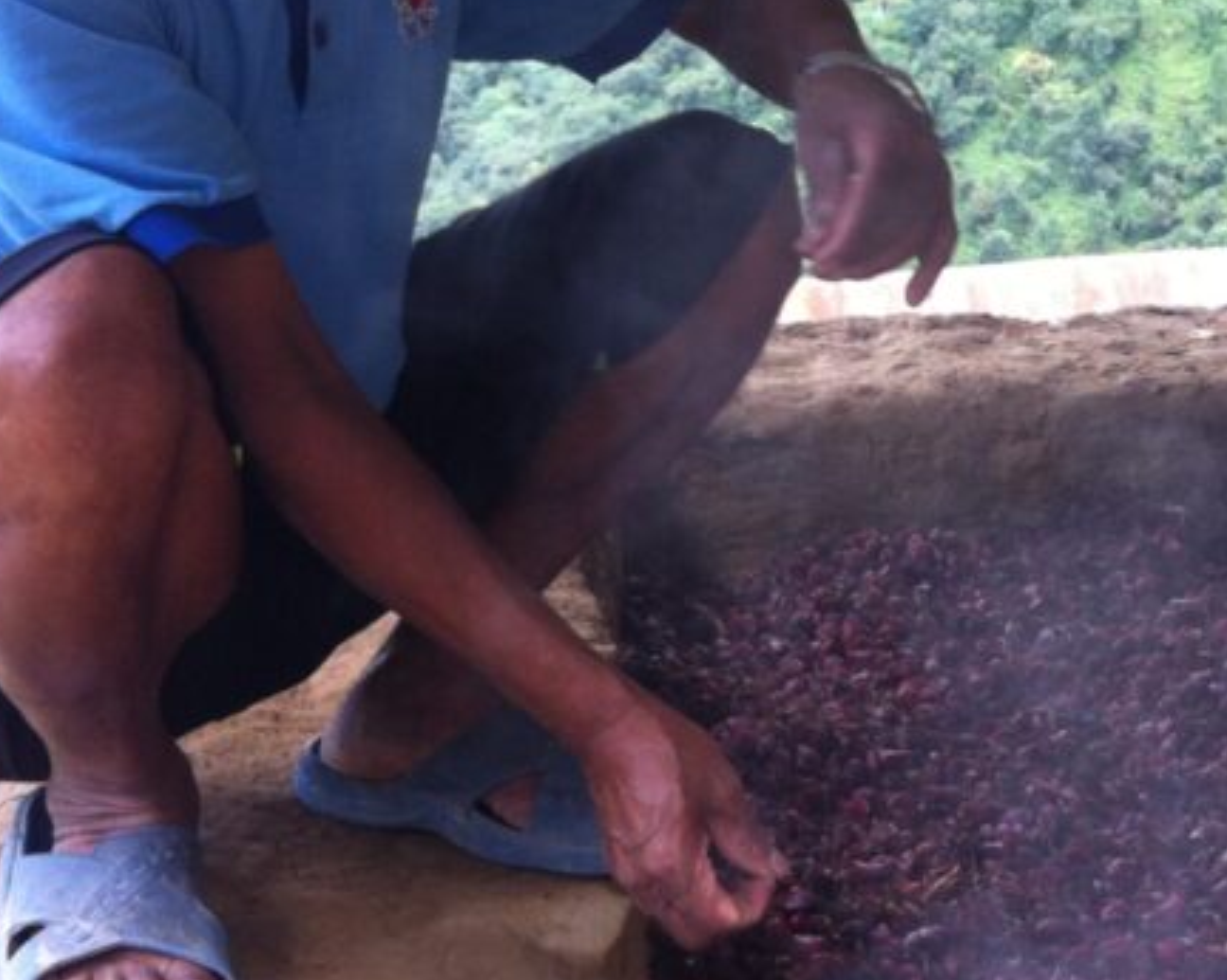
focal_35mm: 79
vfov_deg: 19.3
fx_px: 2867
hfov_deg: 23.5
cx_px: 1105
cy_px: 317
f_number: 2.8
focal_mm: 3.85
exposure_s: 1/100
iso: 80
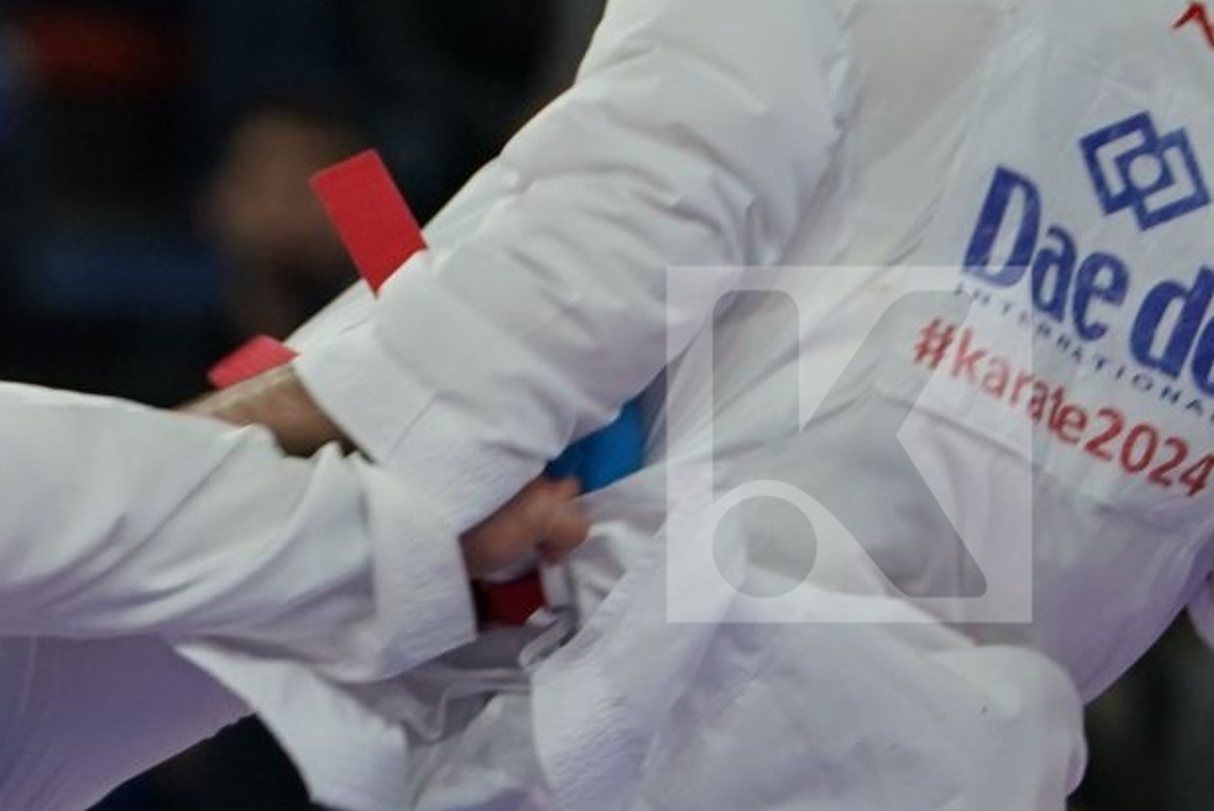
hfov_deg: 2.5
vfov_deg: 1.7
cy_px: 445
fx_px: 27698
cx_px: 186
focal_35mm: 821
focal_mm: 189
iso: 1250
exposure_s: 1/1000
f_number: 2.8
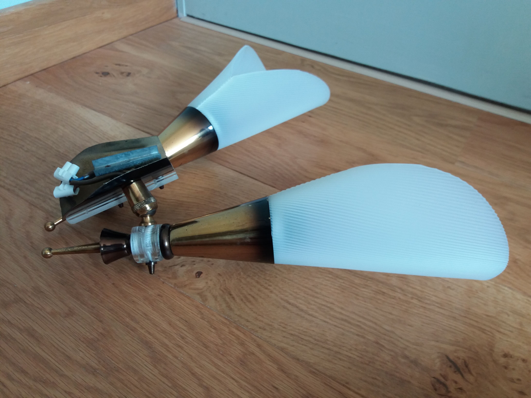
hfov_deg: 63.4
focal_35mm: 28
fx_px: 430
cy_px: 199
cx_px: 266
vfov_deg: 49.7
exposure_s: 1/40
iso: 80
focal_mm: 3.7
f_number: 1.9
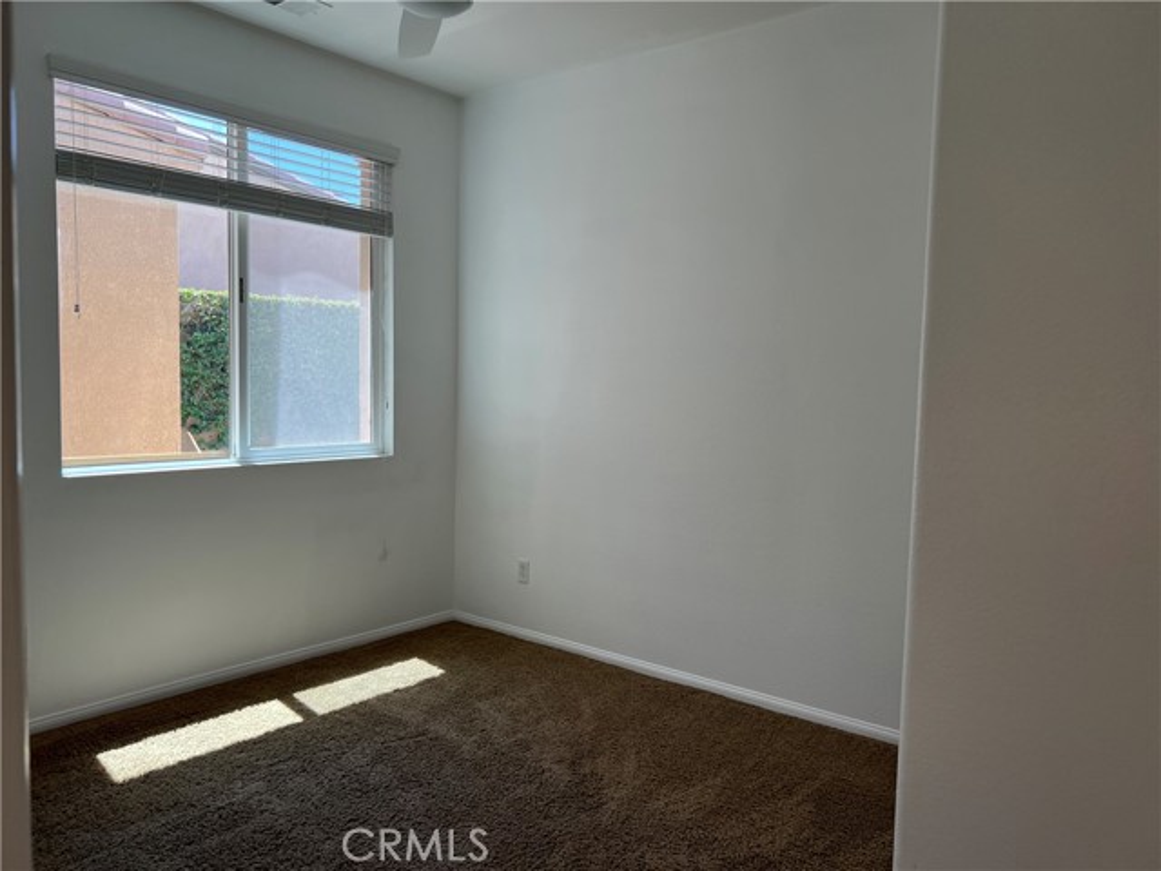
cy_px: 436
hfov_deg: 67.3
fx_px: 872
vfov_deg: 53.1
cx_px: 580
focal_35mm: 26
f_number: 1.5
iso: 50
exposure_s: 1/346
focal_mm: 5.7
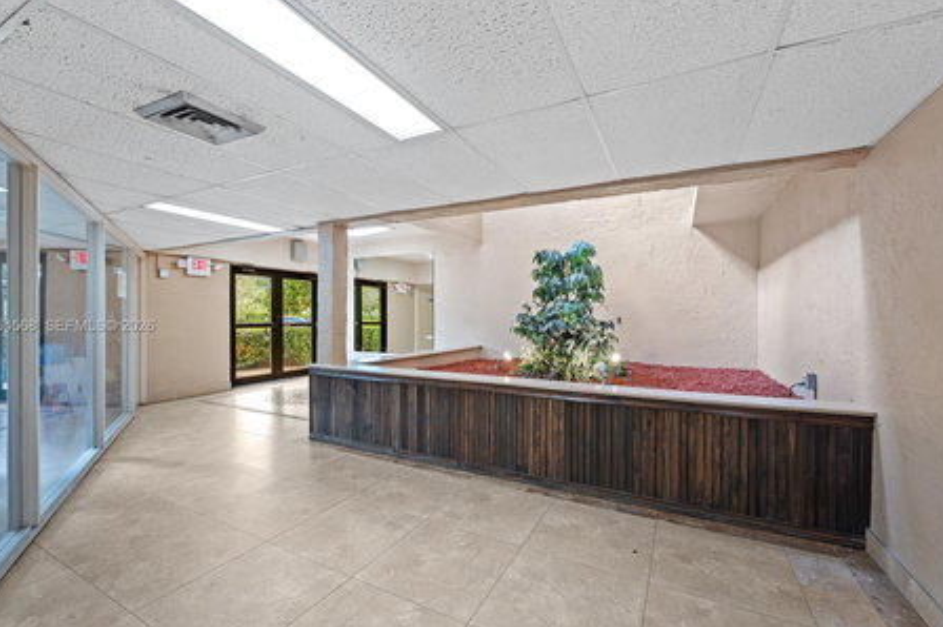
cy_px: 327
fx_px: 393
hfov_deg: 100.4
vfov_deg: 77.2
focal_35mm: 15
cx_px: 463
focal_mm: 14
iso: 200
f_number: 8
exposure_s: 1
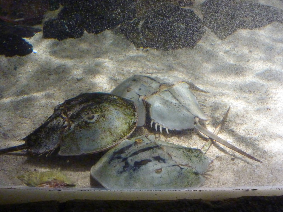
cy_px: 106
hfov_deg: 46.8
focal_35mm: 40
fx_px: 327
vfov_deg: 36.0
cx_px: 142
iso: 800
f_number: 3.6
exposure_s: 1/80
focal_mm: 6.5
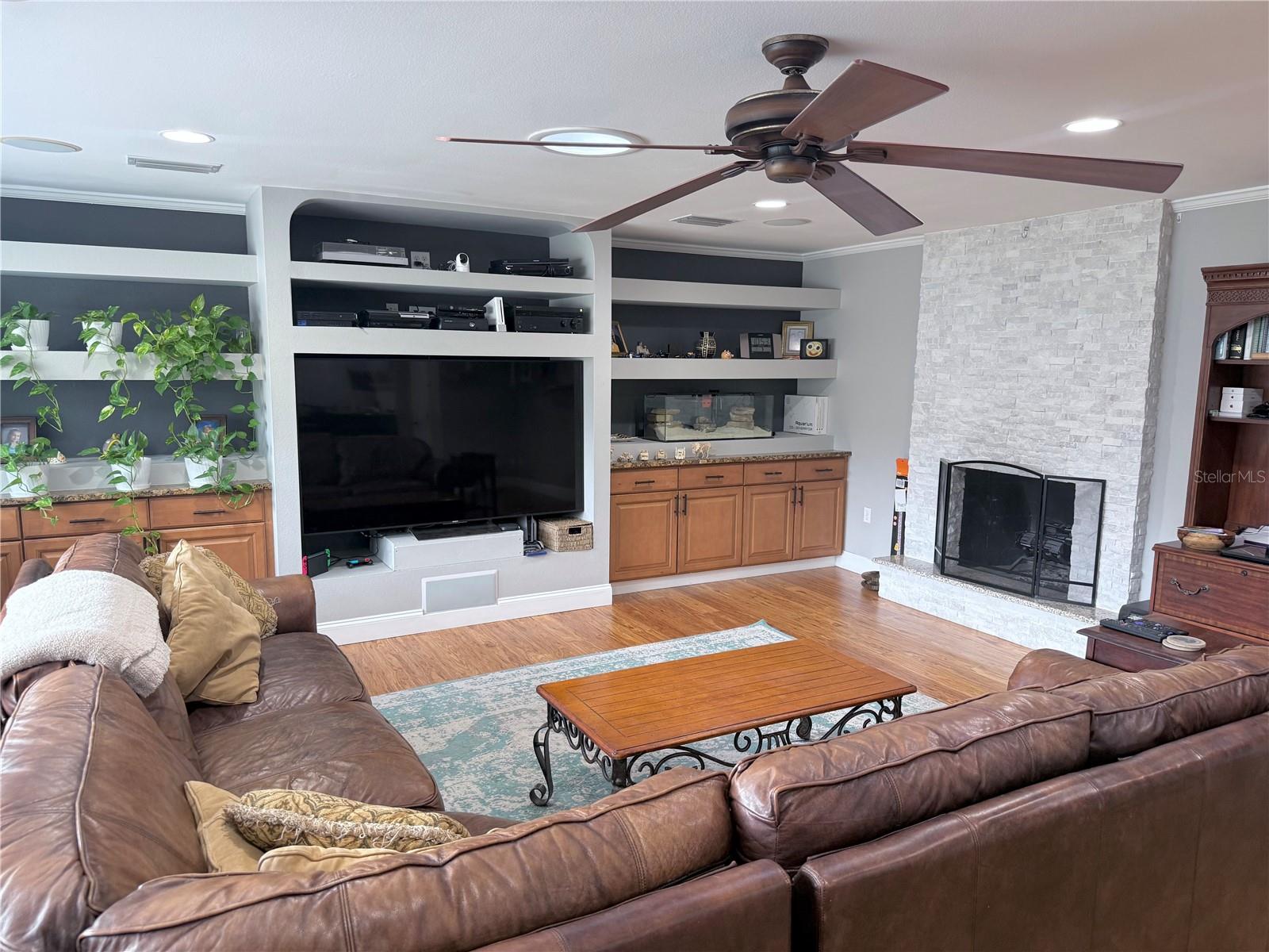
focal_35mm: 24
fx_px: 880
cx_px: 634
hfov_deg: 71.6
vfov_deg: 56.8
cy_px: 476
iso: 200
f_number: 1.78
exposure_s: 1/60
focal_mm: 6.76
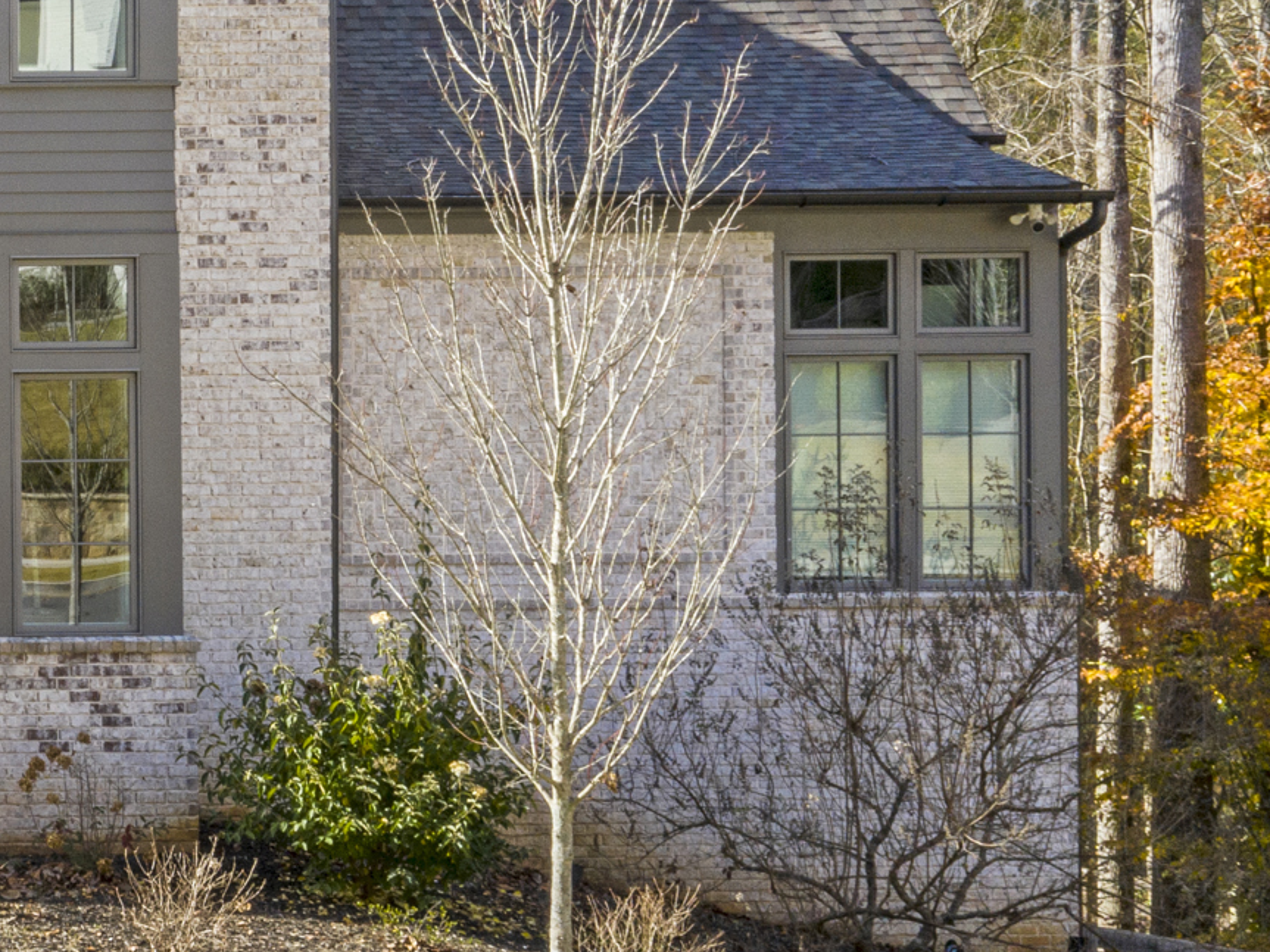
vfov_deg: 18.8
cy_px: 271
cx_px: -424
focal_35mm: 78
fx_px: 2861
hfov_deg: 22.2
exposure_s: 1/120
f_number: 9
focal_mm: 10.26
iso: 100
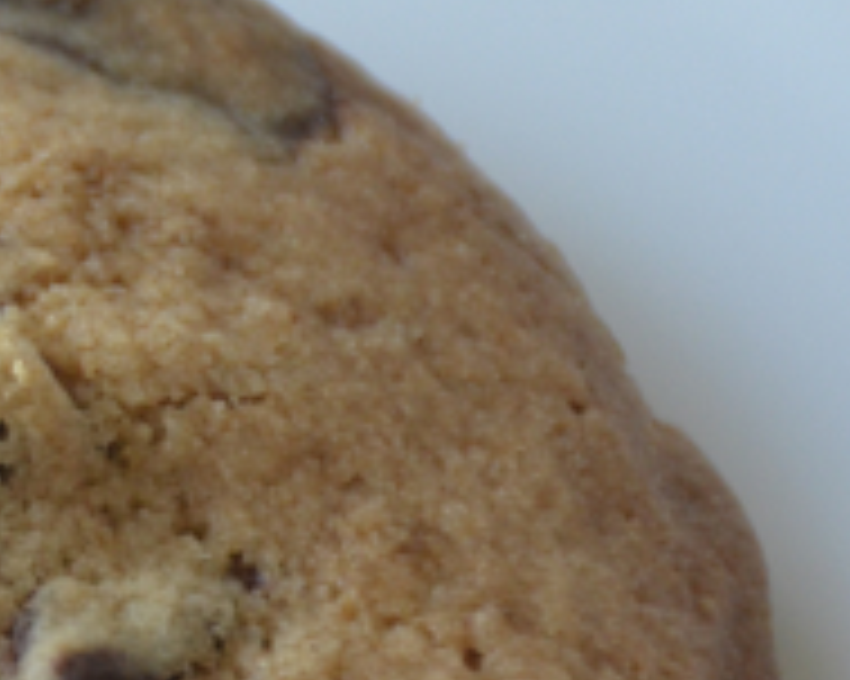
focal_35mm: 1043
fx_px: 26225
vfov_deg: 1.5
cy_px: 698
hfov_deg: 1.9
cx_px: -513
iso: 1000
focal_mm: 200
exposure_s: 1/80
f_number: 5.6
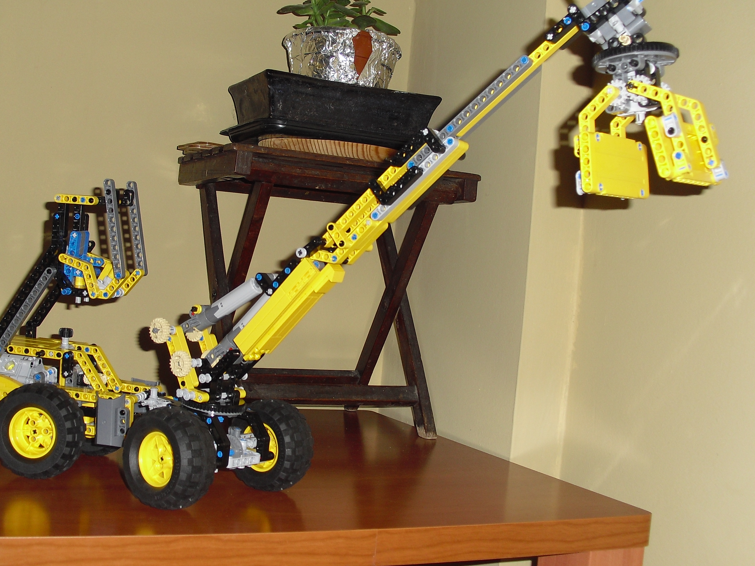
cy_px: 249
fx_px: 982
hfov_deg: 41.9
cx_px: 316
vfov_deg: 32.2
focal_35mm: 45
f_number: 3.1
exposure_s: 1/60
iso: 100
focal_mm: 6.3
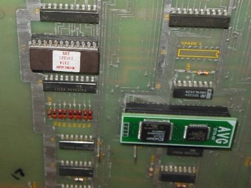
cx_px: 126
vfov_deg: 37.7
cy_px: 94
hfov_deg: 49.0
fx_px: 276
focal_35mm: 38
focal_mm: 6.8
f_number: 7.2
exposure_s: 1/30
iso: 200
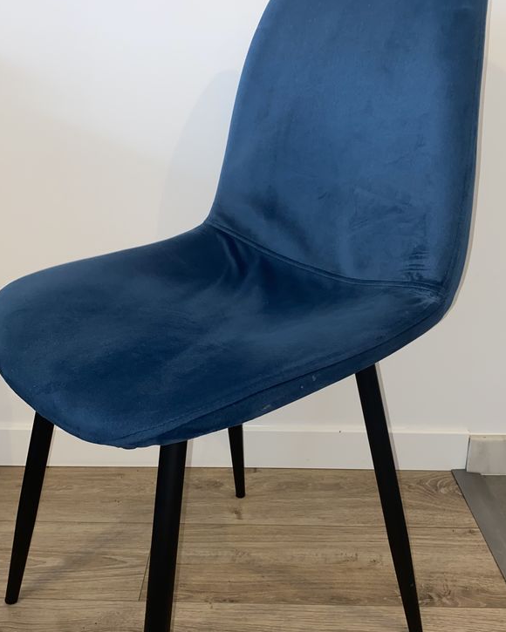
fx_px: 655
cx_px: 241
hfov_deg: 42.2
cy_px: 322
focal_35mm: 35
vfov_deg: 51.5
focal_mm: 4.25
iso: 40
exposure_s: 1/17
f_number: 1.8
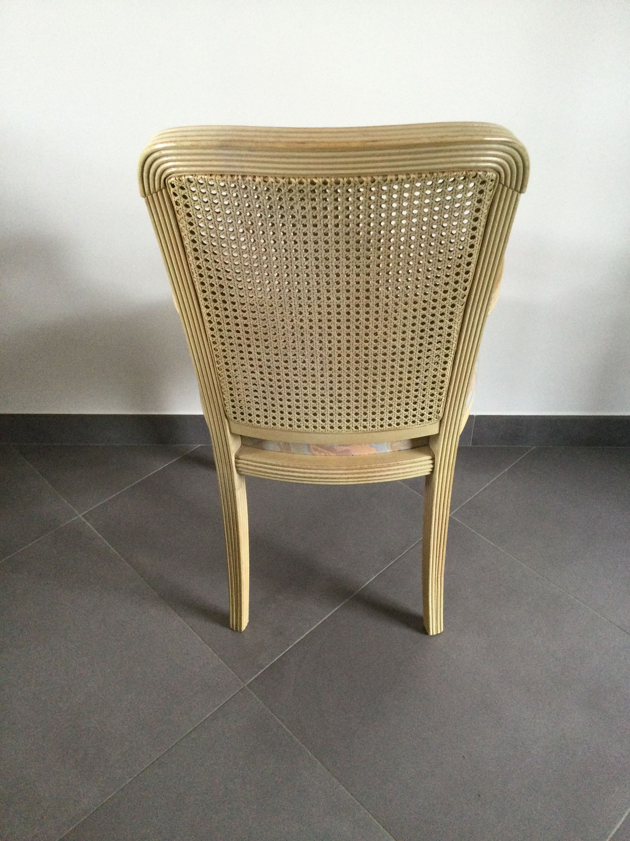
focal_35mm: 31
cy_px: 420
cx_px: 315
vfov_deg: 58.4
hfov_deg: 45.4
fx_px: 752
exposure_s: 1/33
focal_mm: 3.3
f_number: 2.4
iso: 160
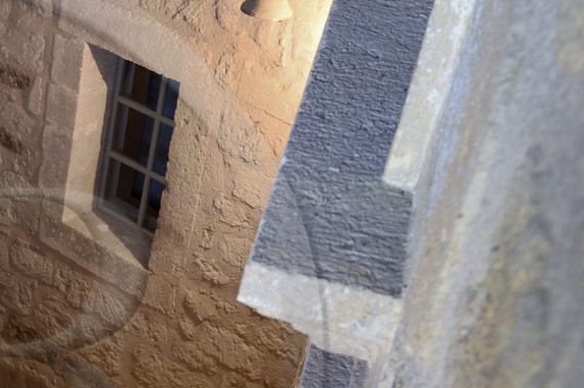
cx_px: -97
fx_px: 1086
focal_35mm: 67
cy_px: 357
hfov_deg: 27.0
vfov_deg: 19.8
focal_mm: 24
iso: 800
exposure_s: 1/10
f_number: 6.3
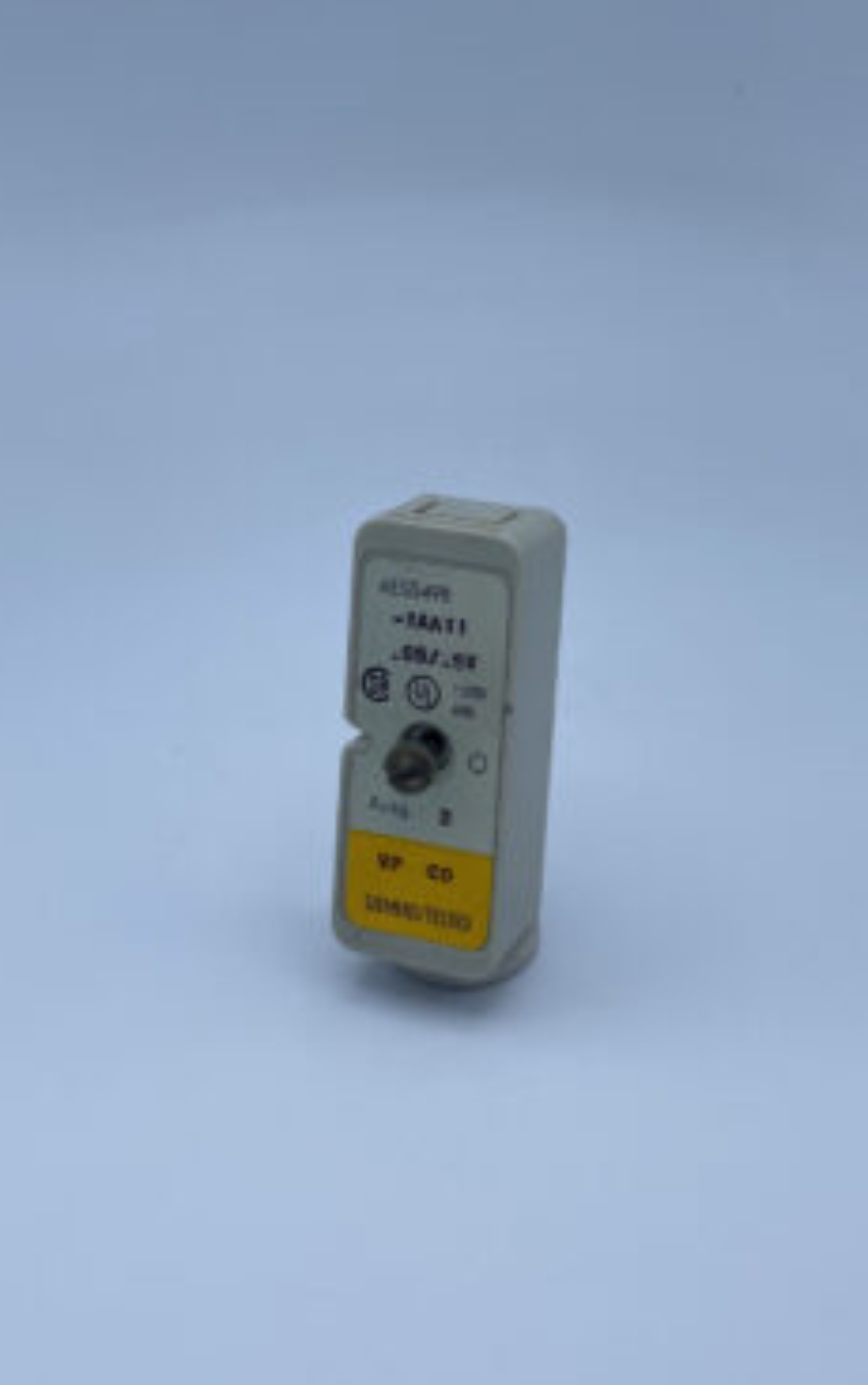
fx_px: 1133
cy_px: 740
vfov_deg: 62.8
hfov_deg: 41.9
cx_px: 419
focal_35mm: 30
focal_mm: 4.25
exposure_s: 1/1838
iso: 32
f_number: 1.8
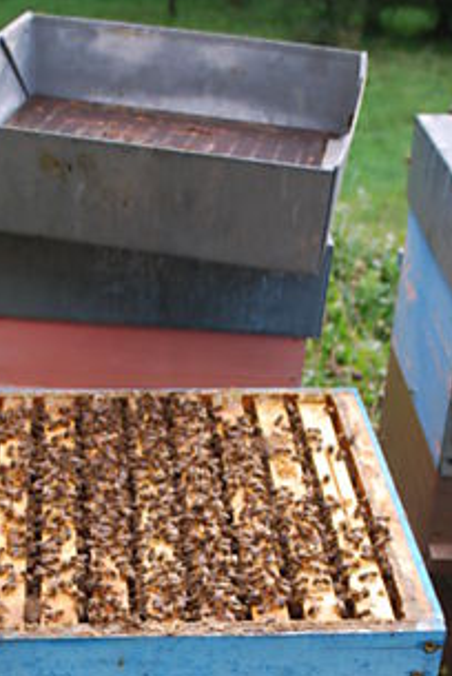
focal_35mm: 65
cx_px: 144
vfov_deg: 29.6
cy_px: 610
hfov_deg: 20.9
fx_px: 1221
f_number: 4.5
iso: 200
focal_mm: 22
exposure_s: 1/80
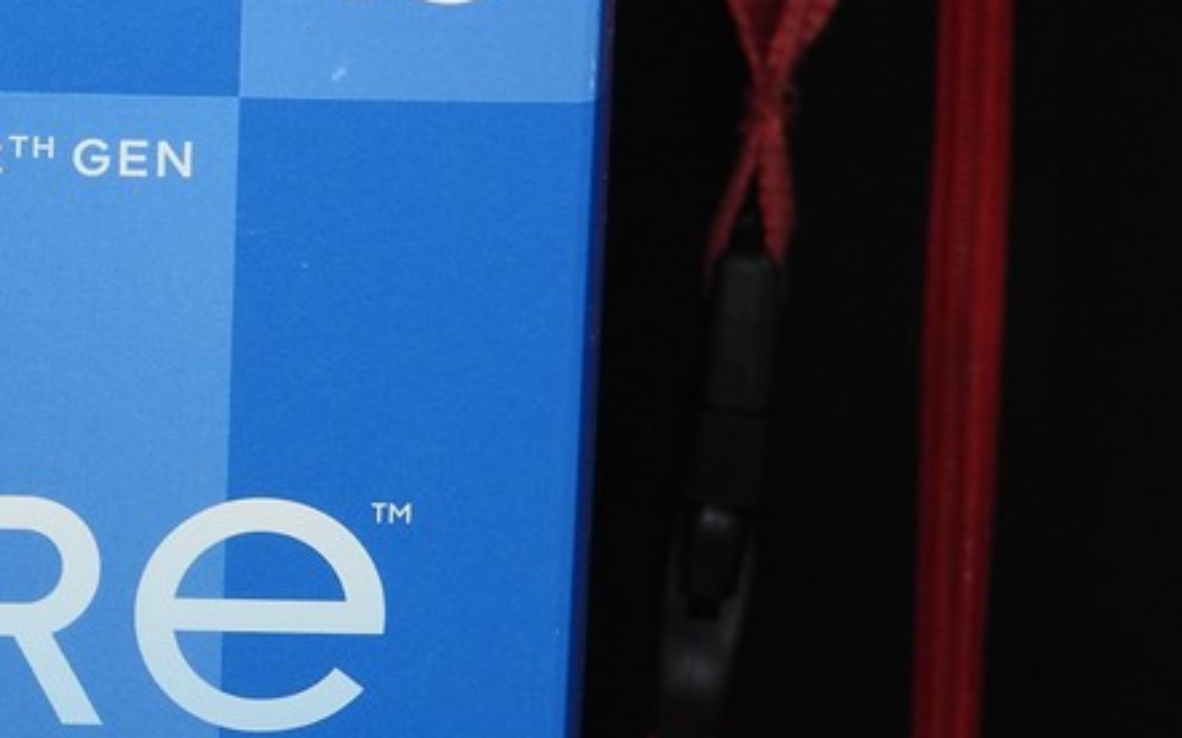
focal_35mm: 172
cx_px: -160
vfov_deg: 7.6
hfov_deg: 12.0
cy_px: 372
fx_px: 5539
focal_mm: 12.5
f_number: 4.5
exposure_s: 1/30
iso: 200
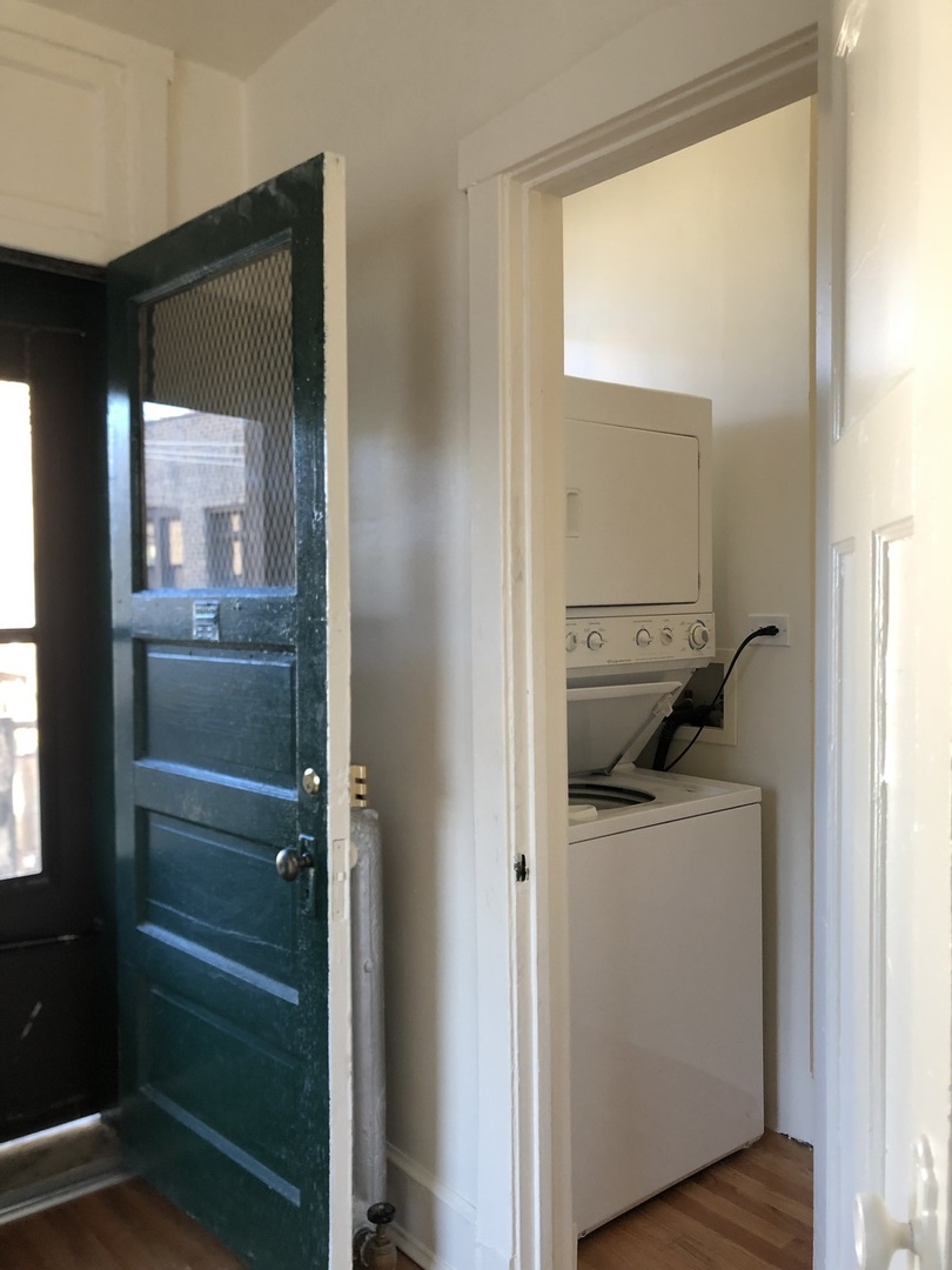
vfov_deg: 63.4
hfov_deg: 49.7
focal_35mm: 28
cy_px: 635
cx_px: 476
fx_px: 1027
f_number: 1.8
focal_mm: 3.99
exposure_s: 1/30
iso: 32
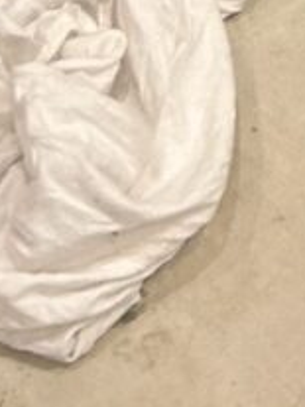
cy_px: -899
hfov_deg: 7.8
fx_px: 2129
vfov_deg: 8.6
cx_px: 608
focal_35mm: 181
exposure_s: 1/60
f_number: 1.5
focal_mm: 5.7
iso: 125
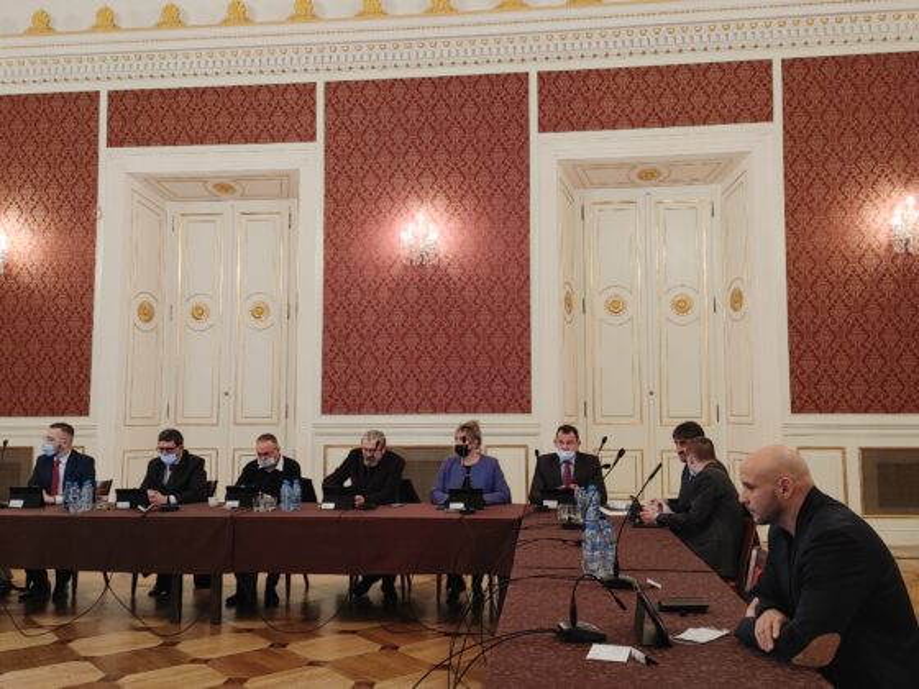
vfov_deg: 45.4
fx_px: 823
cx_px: 460
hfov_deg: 58.4
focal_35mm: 31
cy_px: 344
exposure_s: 1/50
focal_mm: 4.81
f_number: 1.8
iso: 350
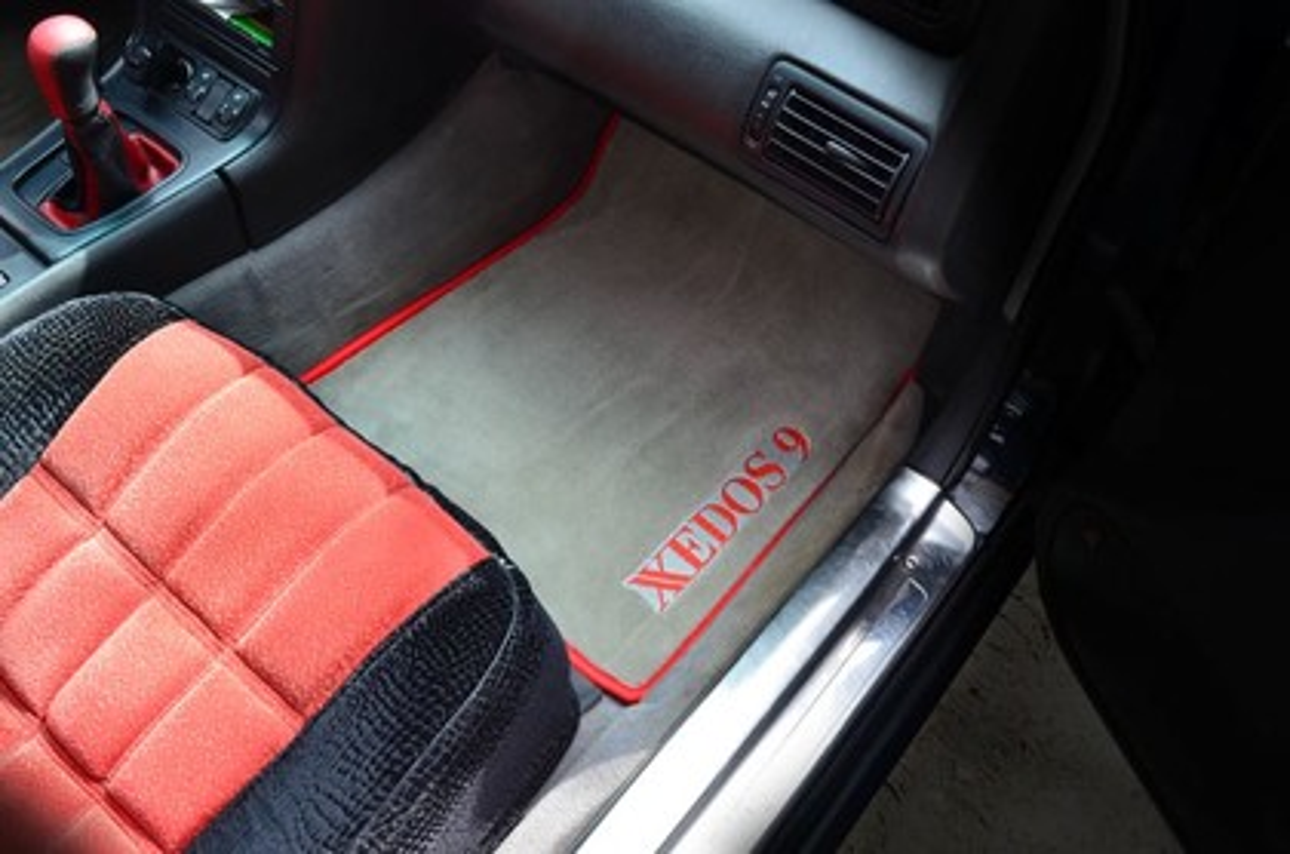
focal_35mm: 32
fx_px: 1126
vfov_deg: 41.5
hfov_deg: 59.6
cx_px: 645
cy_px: 427
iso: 400
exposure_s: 1/40
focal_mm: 21
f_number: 9
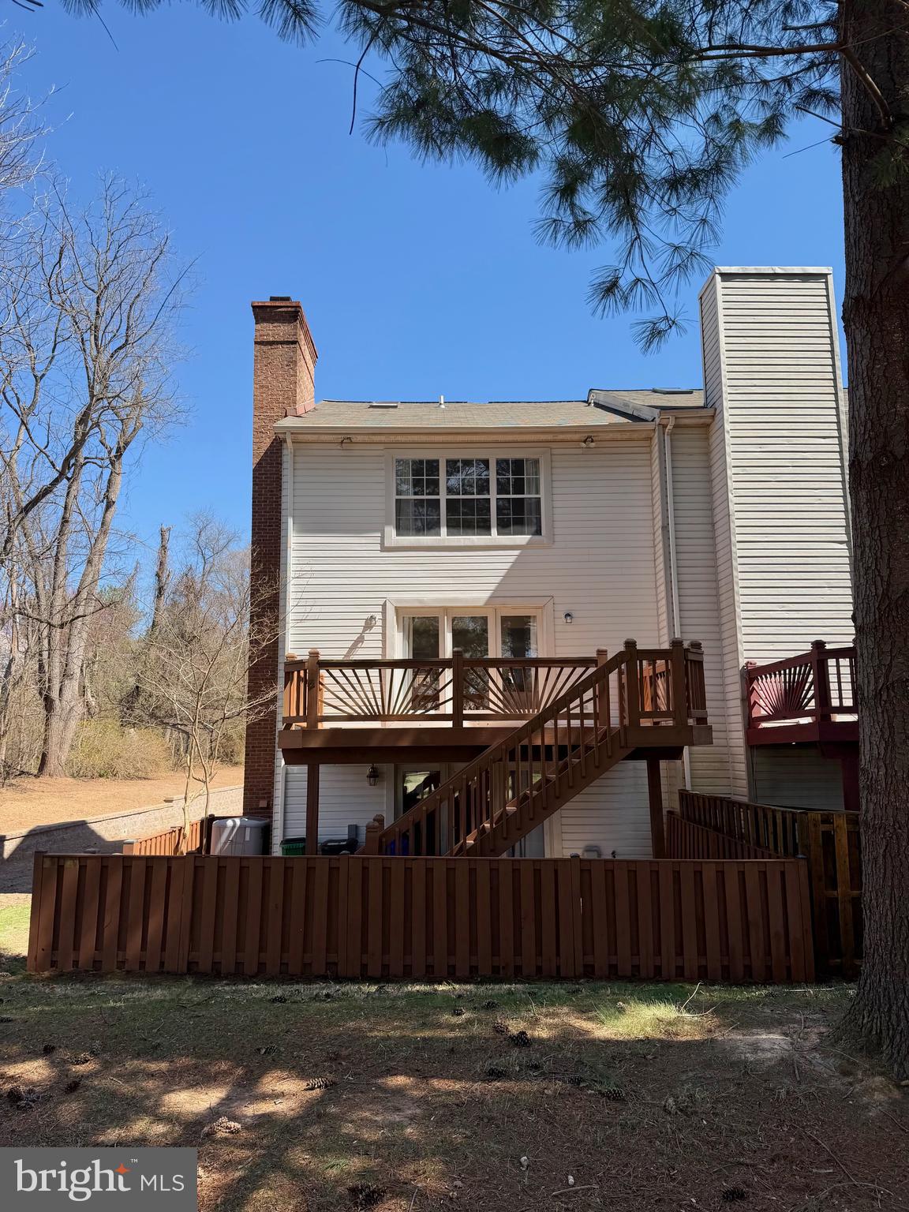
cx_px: 454
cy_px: 606
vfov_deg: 71.6
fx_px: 840
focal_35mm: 24
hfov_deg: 56.8
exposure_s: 1/2110
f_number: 1.78
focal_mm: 6.76
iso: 80
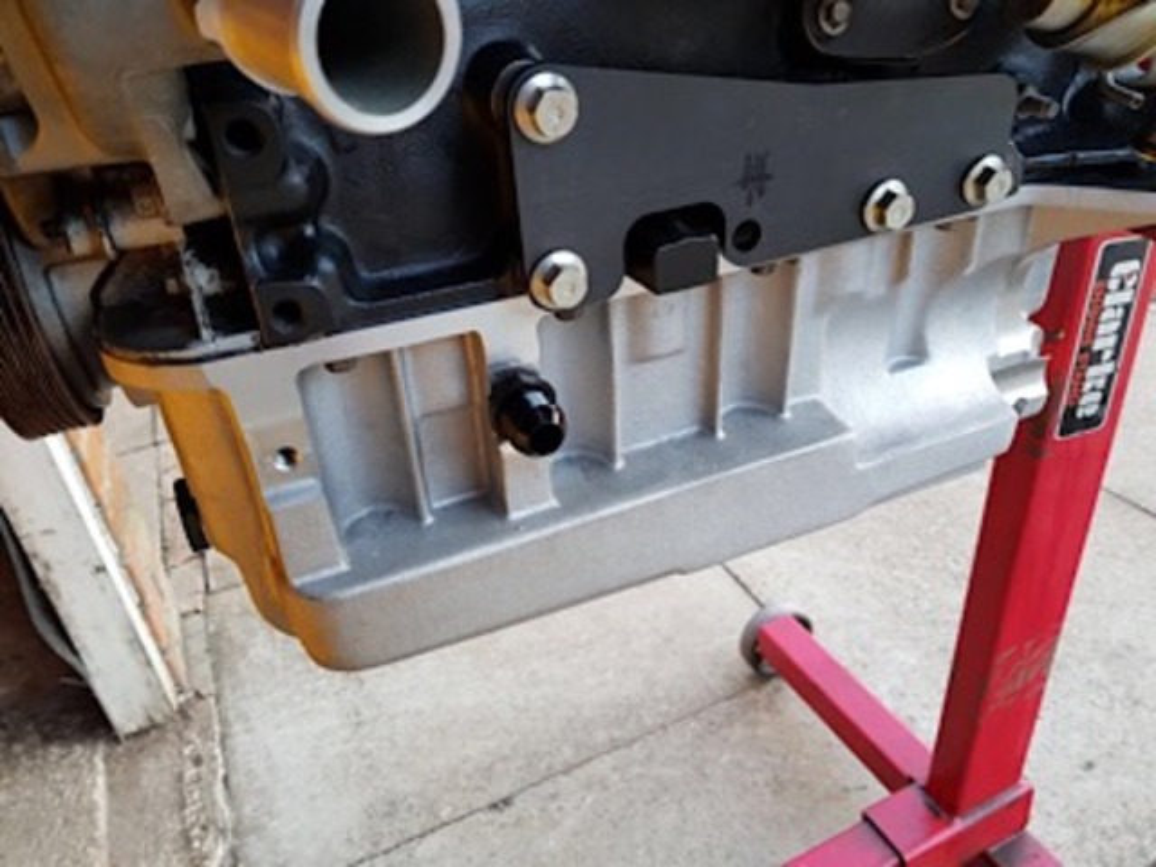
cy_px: 434
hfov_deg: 67.3
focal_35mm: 26
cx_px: 578
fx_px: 868
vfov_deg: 53.1
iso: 80
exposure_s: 1/50
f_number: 1.7
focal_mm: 4.2
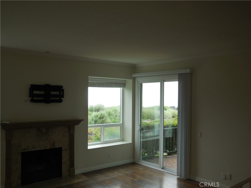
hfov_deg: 54.0
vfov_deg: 41.8
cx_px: 126
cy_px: 94
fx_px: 247
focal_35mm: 34
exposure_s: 1/100
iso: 125
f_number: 3.4
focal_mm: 6.1
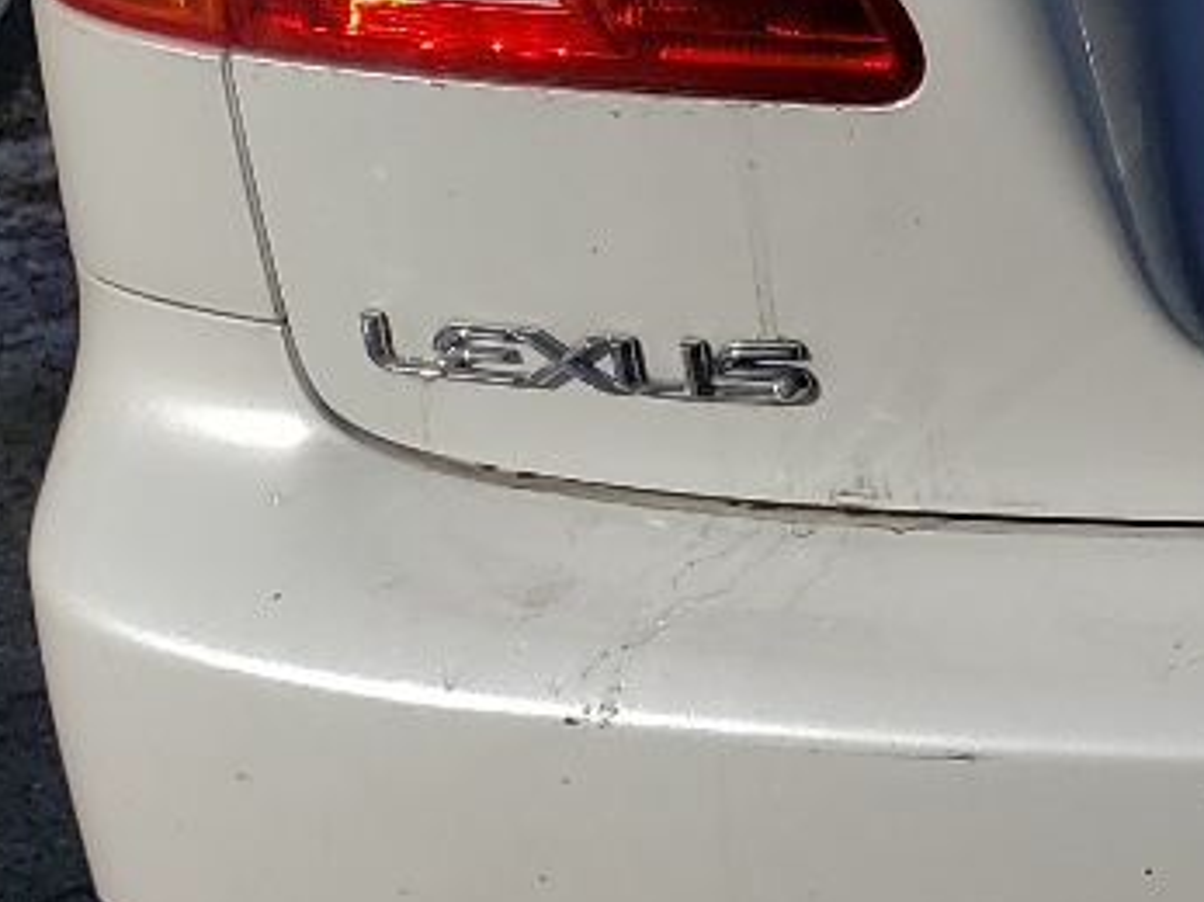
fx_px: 4172
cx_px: 2141
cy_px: -104
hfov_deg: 14.5
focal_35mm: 120
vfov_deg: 12.1
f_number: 1.5
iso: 51
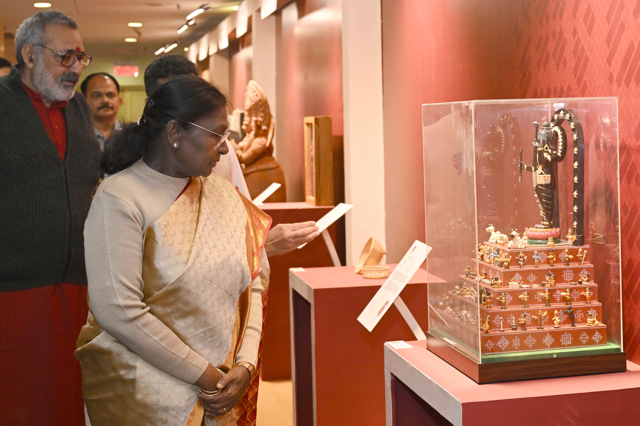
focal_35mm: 48
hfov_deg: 41.1
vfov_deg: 28.1
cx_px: 320
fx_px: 853
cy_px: 213
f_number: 5.6
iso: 1600
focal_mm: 48
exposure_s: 1/200
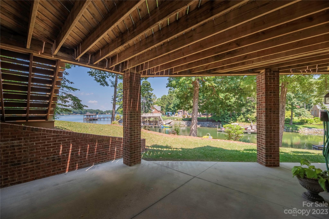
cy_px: 110
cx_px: 164
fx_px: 128
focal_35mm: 14
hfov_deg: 104.2
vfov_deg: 81.2
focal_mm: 14
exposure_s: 1/4000
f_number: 6.3
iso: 250
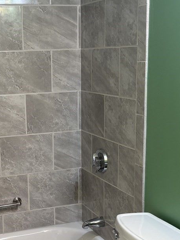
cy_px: 167
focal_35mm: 65
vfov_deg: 29.5
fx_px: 450
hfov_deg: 22.4
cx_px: 45
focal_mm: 5.96
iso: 125
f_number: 1.6
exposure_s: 1/60
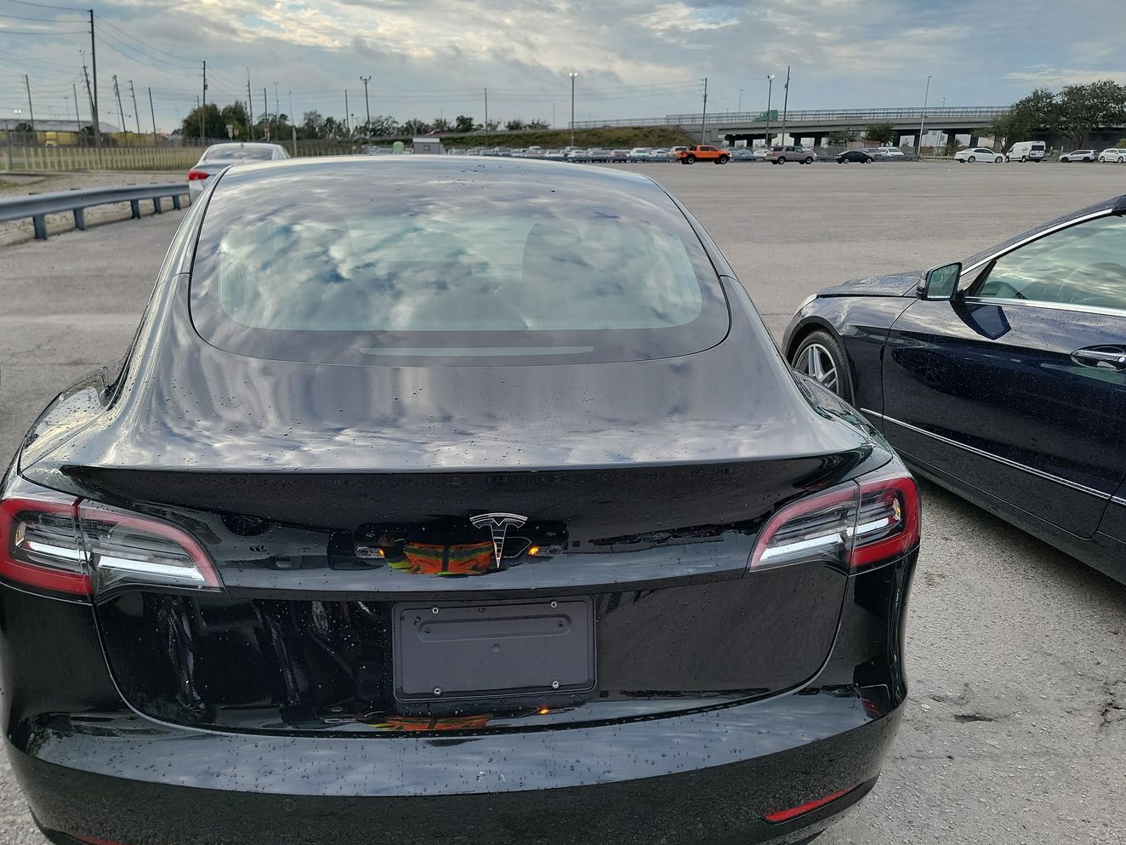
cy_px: 442
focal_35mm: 29
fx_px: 943
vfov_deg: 48.2
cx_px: 510
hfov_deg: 61.5
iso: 50
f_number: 1.8
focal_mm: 6.7
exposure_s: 1/190
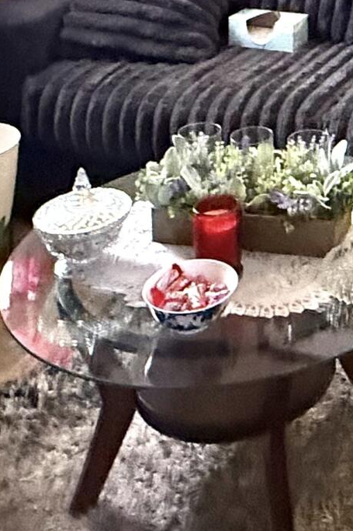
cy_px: -123
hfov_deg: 19.1
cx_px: 504
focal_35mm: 64
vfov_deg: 27.3
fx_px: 942
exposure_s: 1/60
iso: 800
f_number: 2.2
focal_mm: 2.22
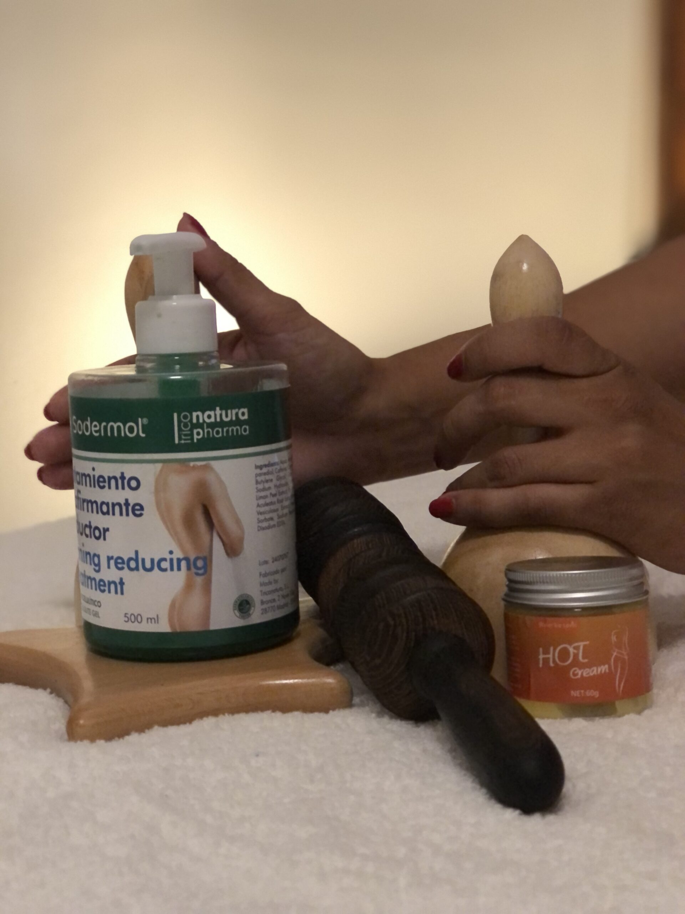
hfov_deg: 25.7
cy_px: 457
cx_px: 342
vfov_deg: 33.8
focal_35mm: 57
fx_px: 1504
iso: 800
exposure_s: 1/33
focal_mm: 6.6
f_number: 2.8
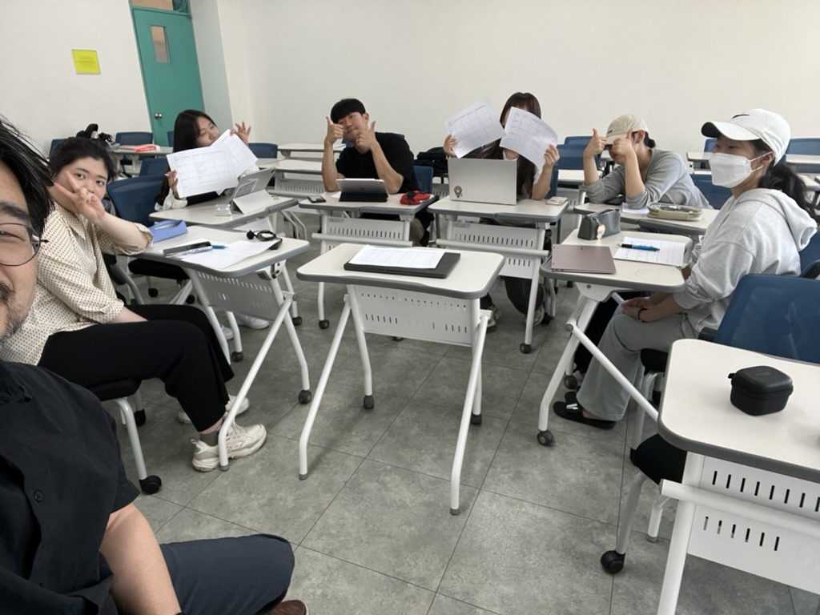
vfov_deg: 58.9
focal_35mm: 23
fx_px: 545
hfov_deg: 73.9
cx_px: 410
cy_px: 308
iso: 100
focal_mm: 2.71
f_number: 2.2
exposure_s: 1/70
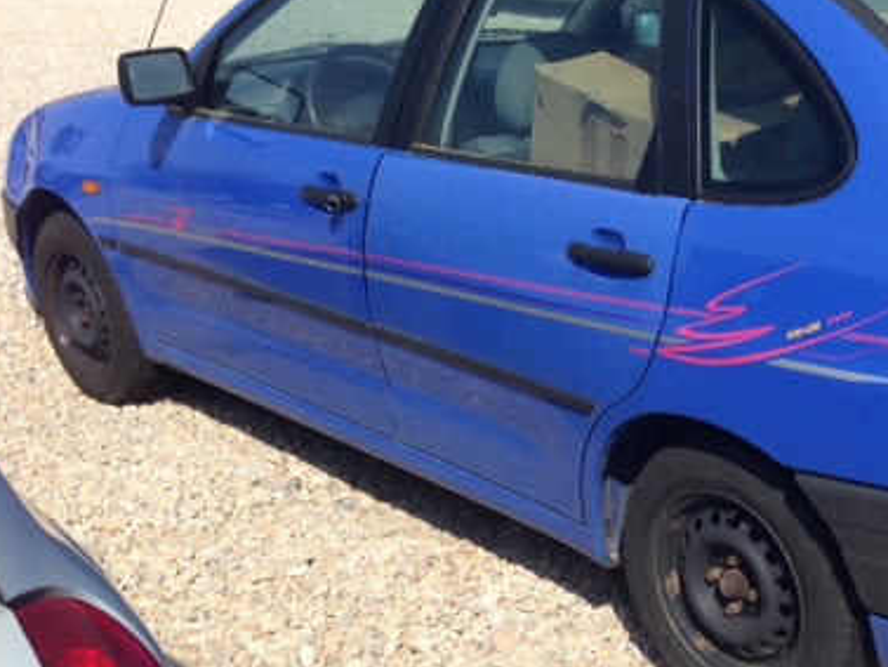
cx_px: 742
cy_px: 368
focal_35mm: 56
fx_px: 1437
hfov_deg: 33.1
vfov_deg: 26.1
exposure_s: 1/1695
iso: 50
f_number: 2.4
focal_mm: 4.12
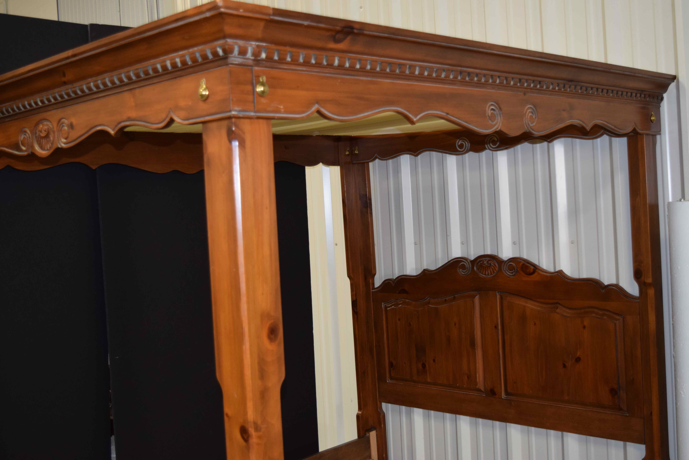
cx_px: 344
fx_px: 832
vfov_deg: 30.8
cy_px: 230
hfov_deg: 45.0
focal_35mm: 44
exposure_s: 1/80
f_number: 4.2
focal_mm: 29
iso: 800
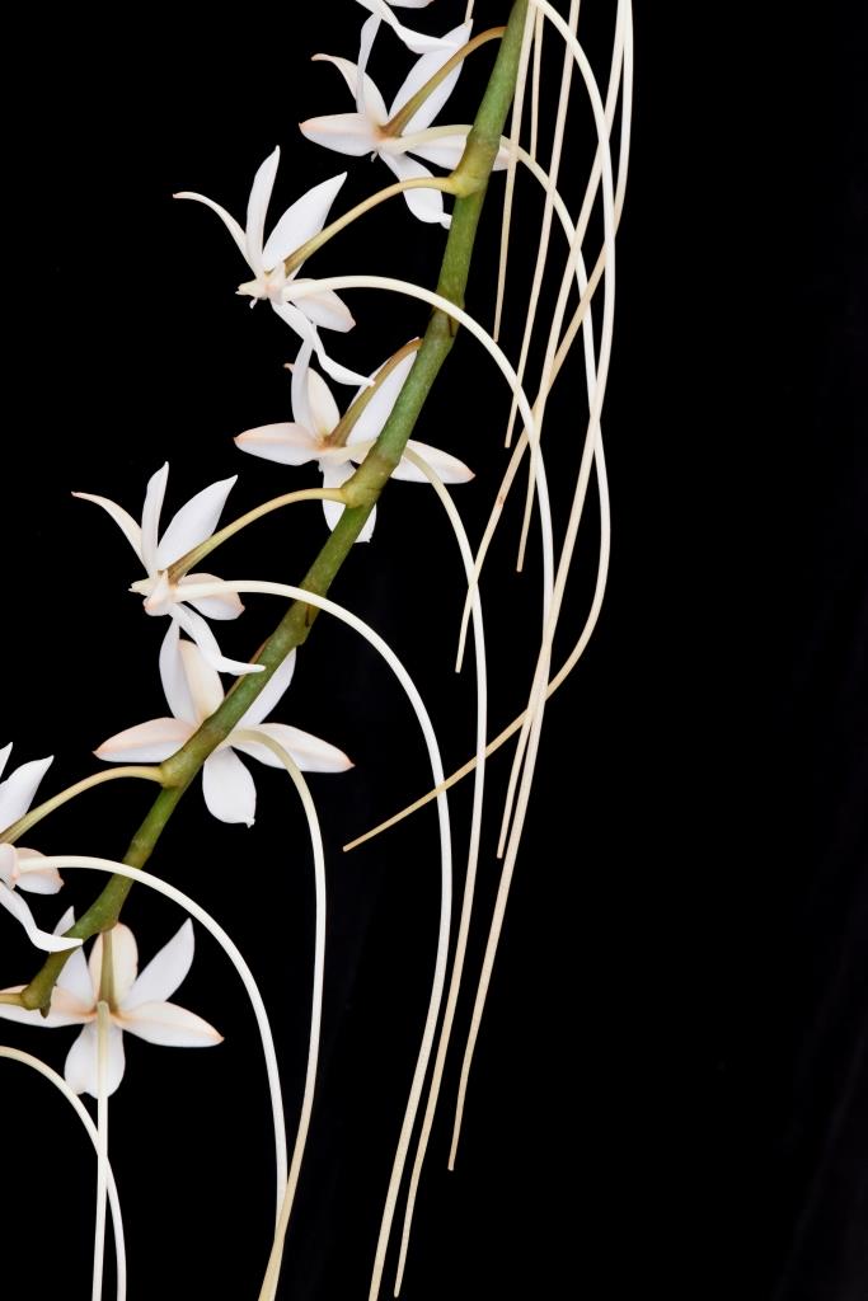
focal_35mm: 180
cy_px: 650
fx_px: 6507
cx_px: 434
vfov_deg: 11.4
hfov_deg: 7.6
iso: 2500
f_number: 18
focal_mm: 180
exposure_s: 1/60
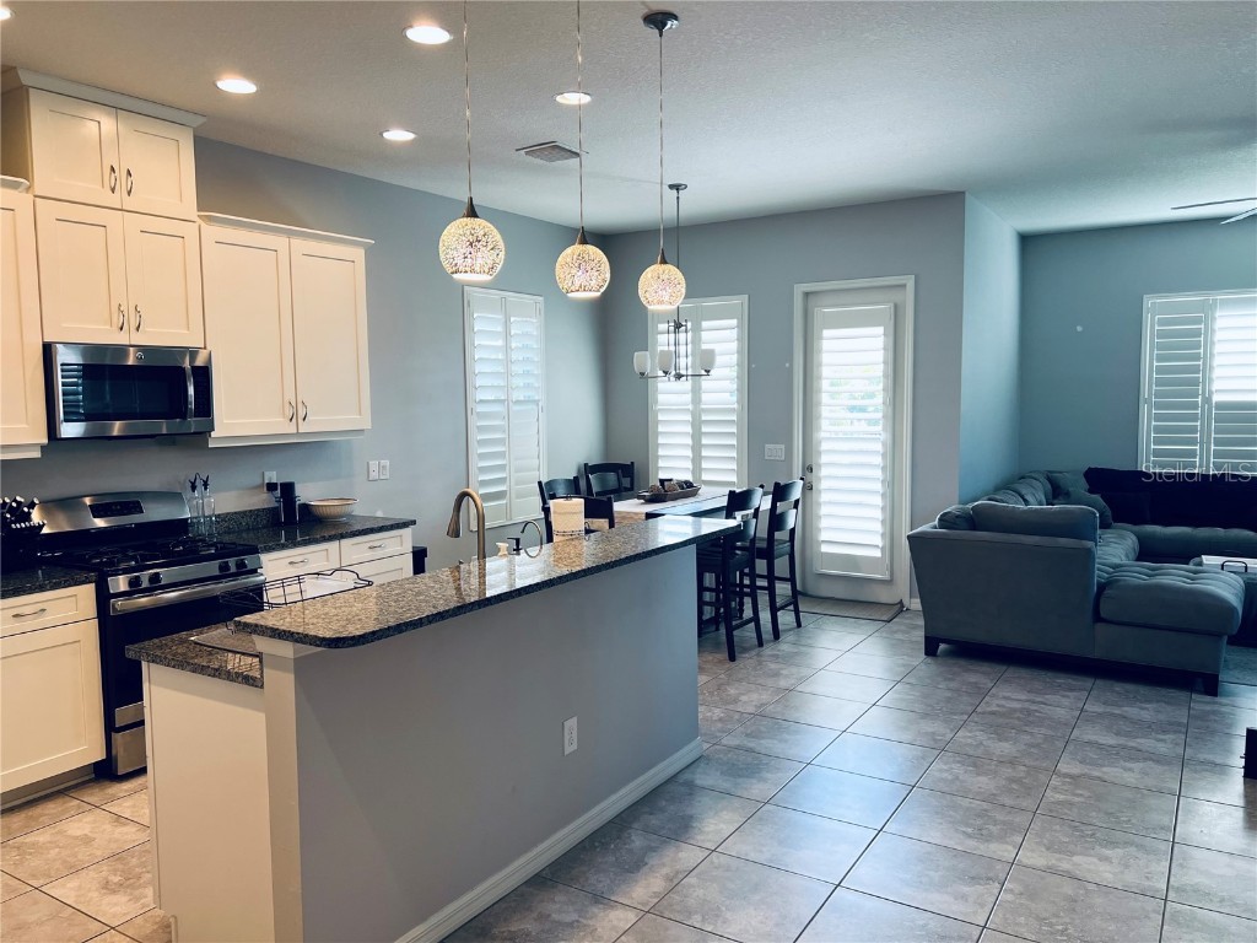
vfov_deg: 53.1
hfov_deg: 67.3
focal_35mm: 26
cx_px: 628
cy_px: 472
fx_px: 944
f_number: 1.5
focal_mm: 5.7
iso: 80
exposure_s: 1/120
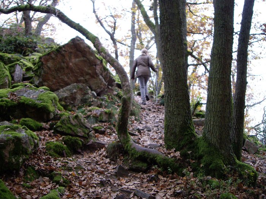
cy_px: 100
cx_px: 133
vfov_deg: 37.7
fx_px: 292
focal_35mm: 38
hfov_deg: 49.0
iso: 200
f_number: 2.7
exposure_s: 1/60
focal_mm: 6.2
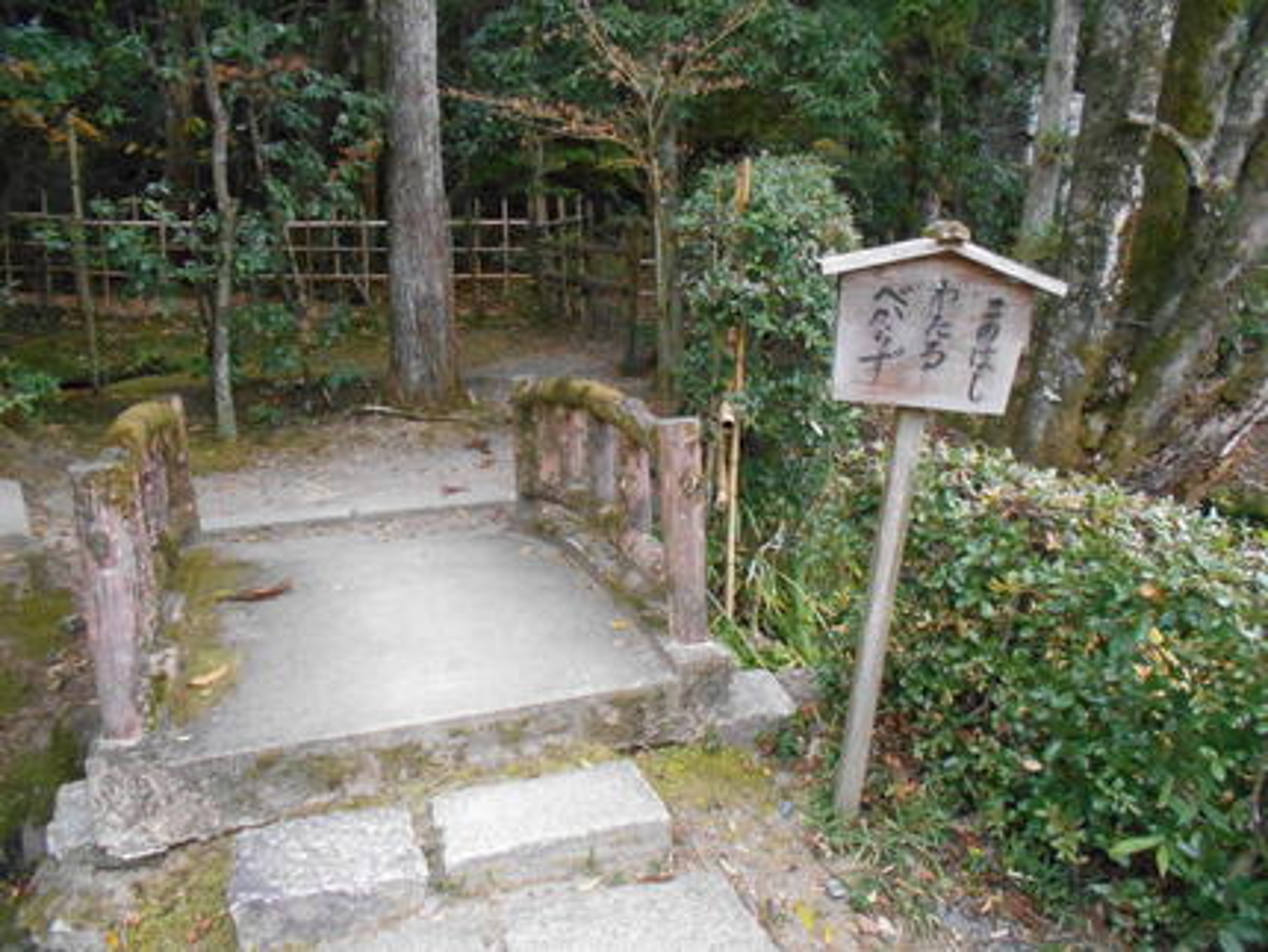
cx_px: 634
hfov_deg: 67.3
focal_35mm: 26
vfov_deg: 53.1
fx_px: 953
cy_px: 476
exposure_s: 1/250
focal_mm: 4.6
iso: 800
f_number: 3.2
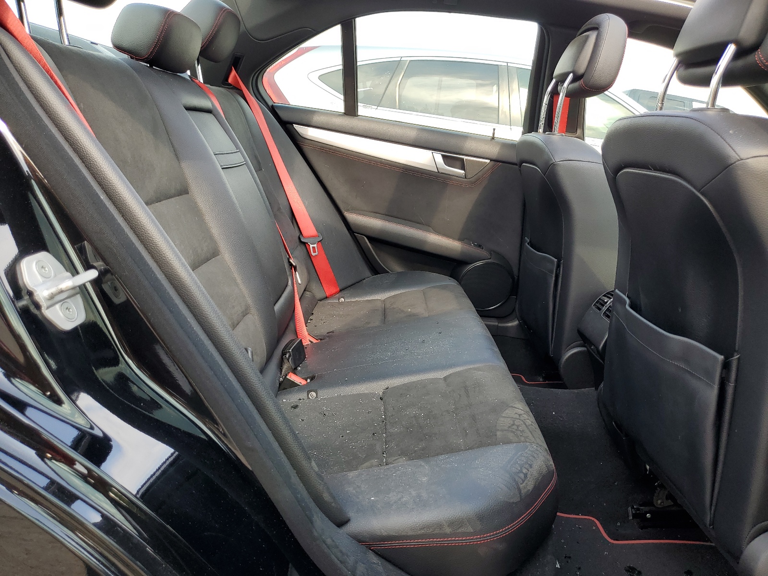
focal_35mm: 26
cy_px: 288
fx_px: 577
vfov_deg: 53.1
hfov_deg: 67.3
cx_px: 384
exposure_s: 1/213
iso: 50
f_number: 1.5
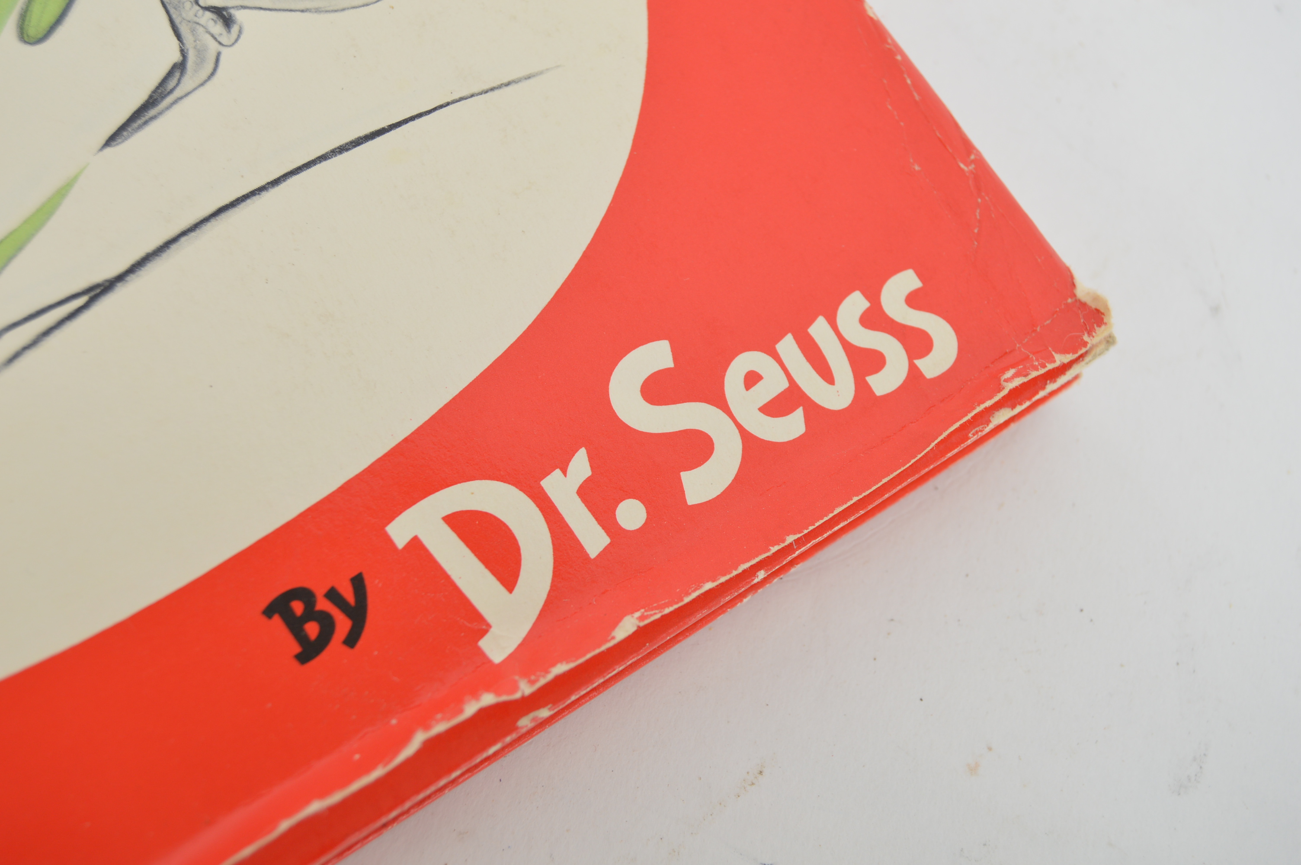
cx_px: 650
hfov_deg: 38.9
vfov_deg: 26.4
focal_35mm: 51
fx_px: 1841
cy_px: 432
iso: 200
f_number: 5
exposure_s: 1/160
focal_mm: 34
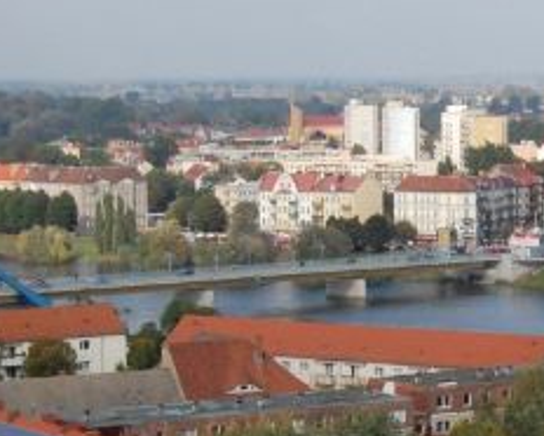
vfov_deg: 10.0
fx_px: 2498
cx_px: 514
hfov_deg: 12.3
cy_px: 183
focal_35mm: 155
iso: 1600
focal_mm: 32
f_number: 14
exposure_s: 1/800
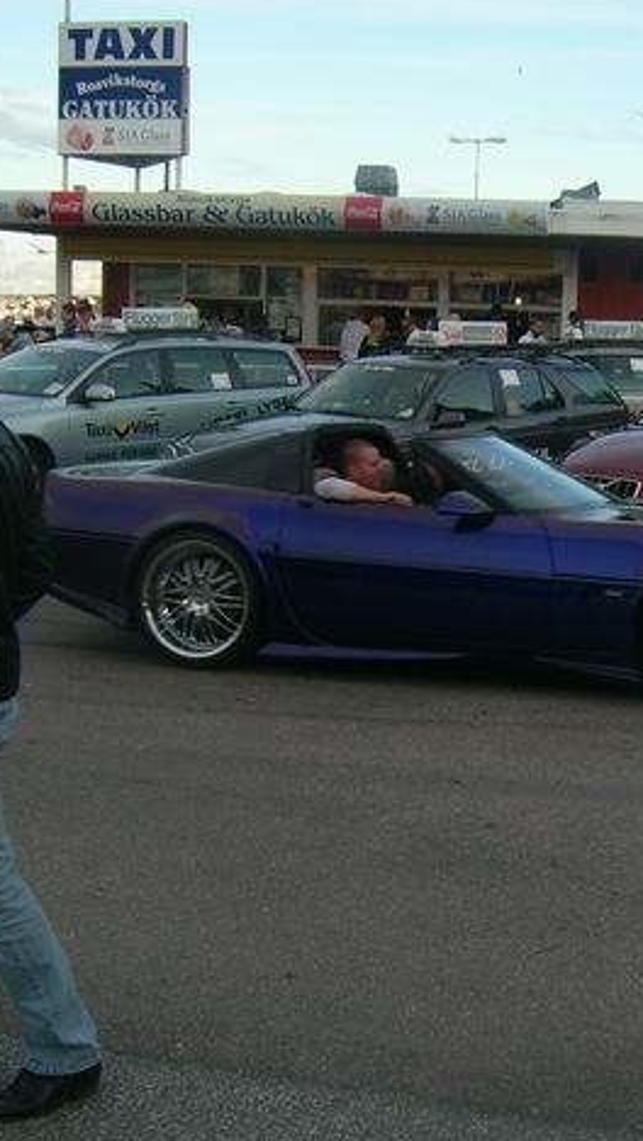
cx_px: 587
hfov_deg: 22.5
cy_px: 567
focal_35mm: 52
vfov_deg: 39.9
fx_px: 1575
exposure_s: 1/114
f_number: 5.8
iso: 50
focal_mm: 5.95
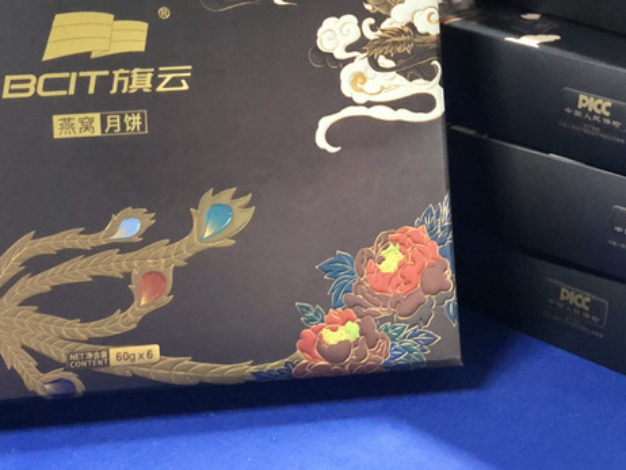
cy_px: 83
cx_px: 182
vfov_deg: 16.3
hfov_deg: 21.6
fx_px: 1628
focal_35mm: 90
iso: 250
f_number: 2.4
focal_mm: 6
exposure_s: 1/8
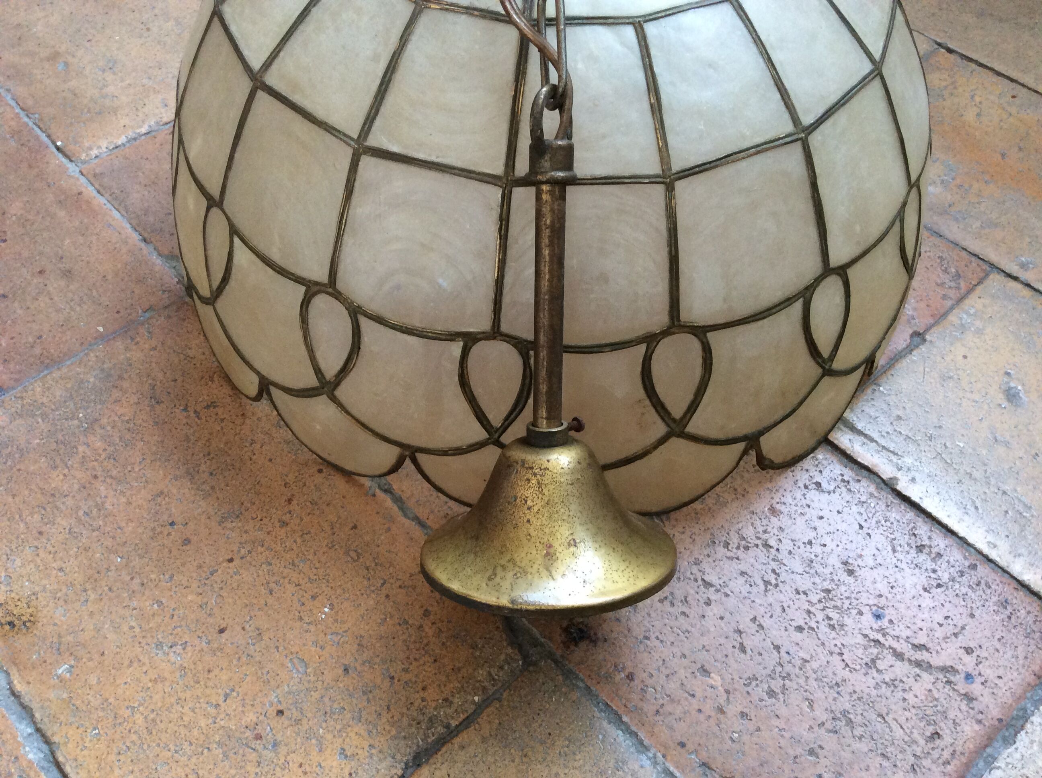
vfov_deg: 44.1
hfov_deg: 56.9
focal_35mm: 32
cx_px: 521
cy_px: 389
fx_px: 962
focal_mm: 3.3
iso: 125
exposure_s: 1/25
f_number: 2.4
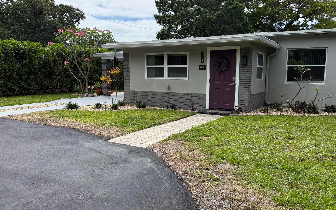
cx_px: 181
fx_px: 275
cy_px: 104
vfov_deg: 41.8
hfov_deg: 62.8
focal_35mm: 30
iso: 125
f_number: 1.78
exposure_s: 1/4975
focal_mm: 6.76
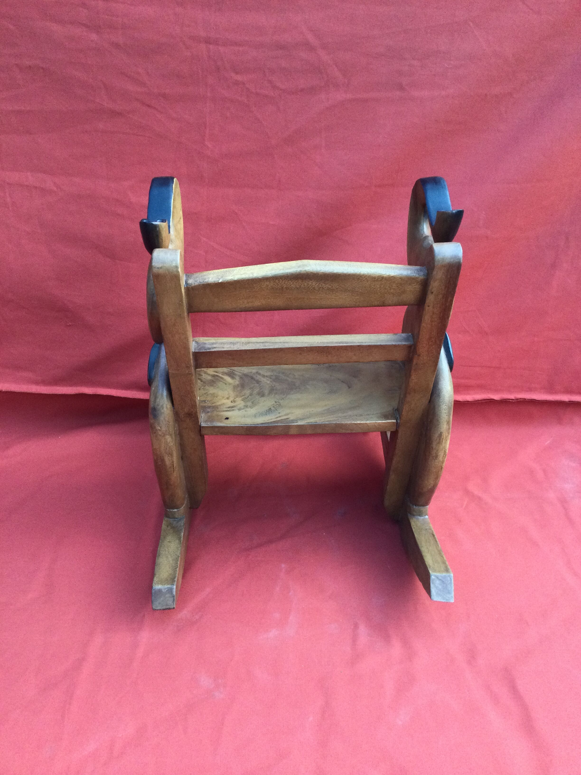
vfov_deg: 58.4
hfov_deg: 45.4
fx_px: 694
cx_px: 290
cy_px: 388
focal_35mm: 31
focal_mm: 3.3
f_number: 2.4
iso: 64
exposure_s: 1/33
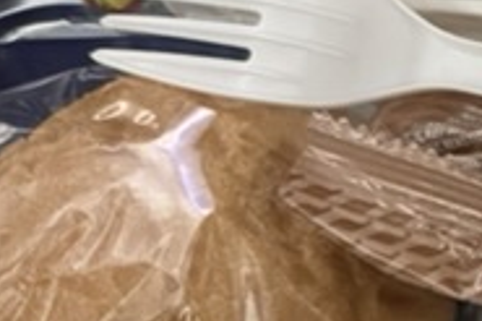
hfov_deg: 11.6
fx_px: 1846
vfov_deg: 9.8
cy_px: 394
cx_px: 1225
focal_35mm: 138
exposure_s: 1/37
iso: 1000
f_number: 1.78
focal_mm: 6.76
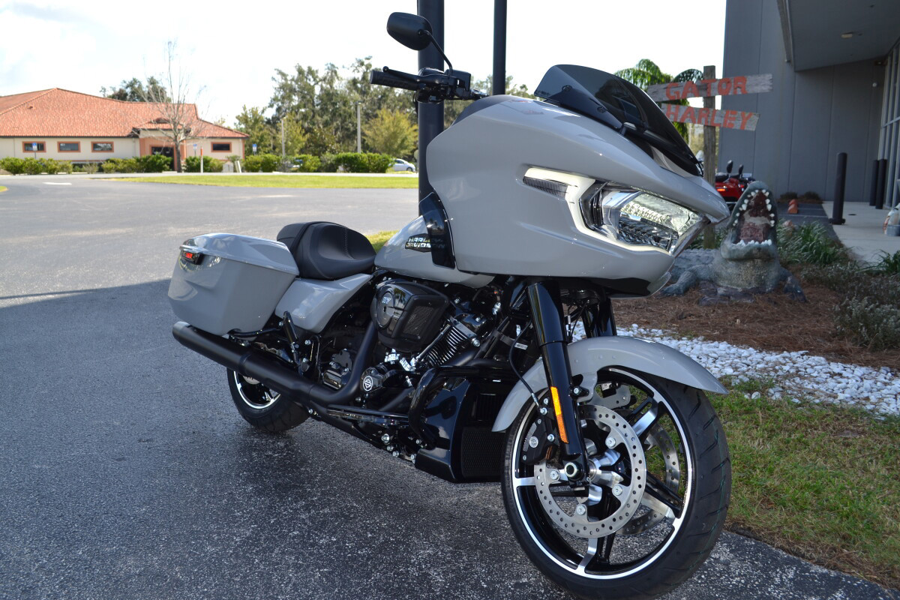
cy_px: 300
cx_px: 450
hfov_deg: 61.9
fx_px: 750
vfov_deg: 43.6
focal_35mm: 30
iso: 100
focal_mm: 20
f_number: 5.6
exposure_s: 1/200
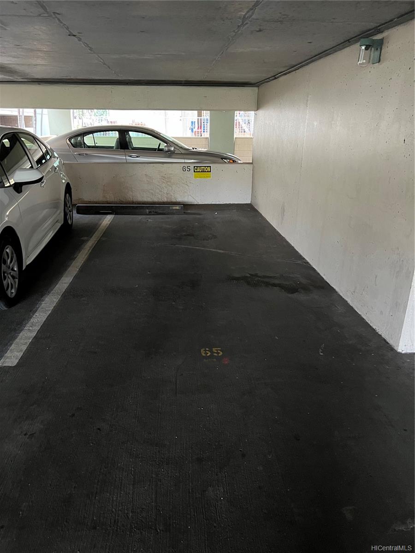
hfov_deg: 53.1
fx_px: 416
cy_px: 276
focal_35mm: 26
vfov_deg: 67.3
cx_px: 208
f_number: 1.5
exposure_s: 1/38
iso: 640
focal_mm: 5.7
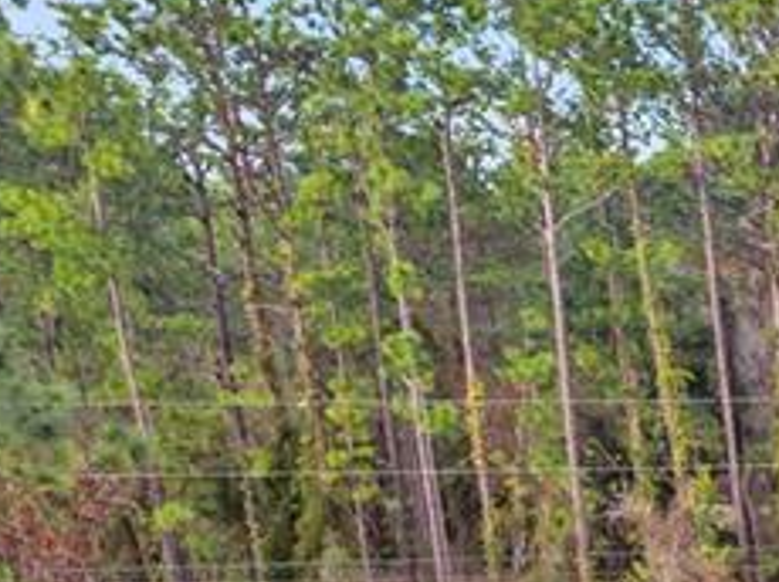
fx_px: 2405
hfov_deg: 14.9
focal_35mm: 107
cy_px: 1032
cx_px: 1572
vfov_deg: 12.6
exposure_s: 1/1600
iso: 310
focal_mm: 8.67
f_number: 1.8
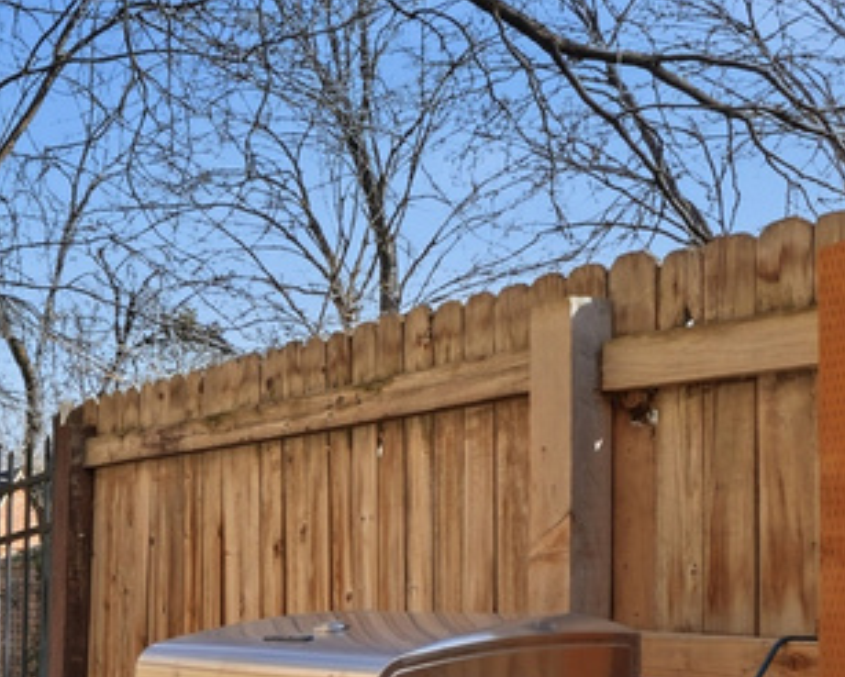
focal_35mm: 50
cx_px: -272
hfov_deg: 29.5
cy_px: 608
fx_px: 1251
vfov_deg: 29.1
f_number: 9
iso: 250
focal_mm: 16
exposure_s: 1/5000
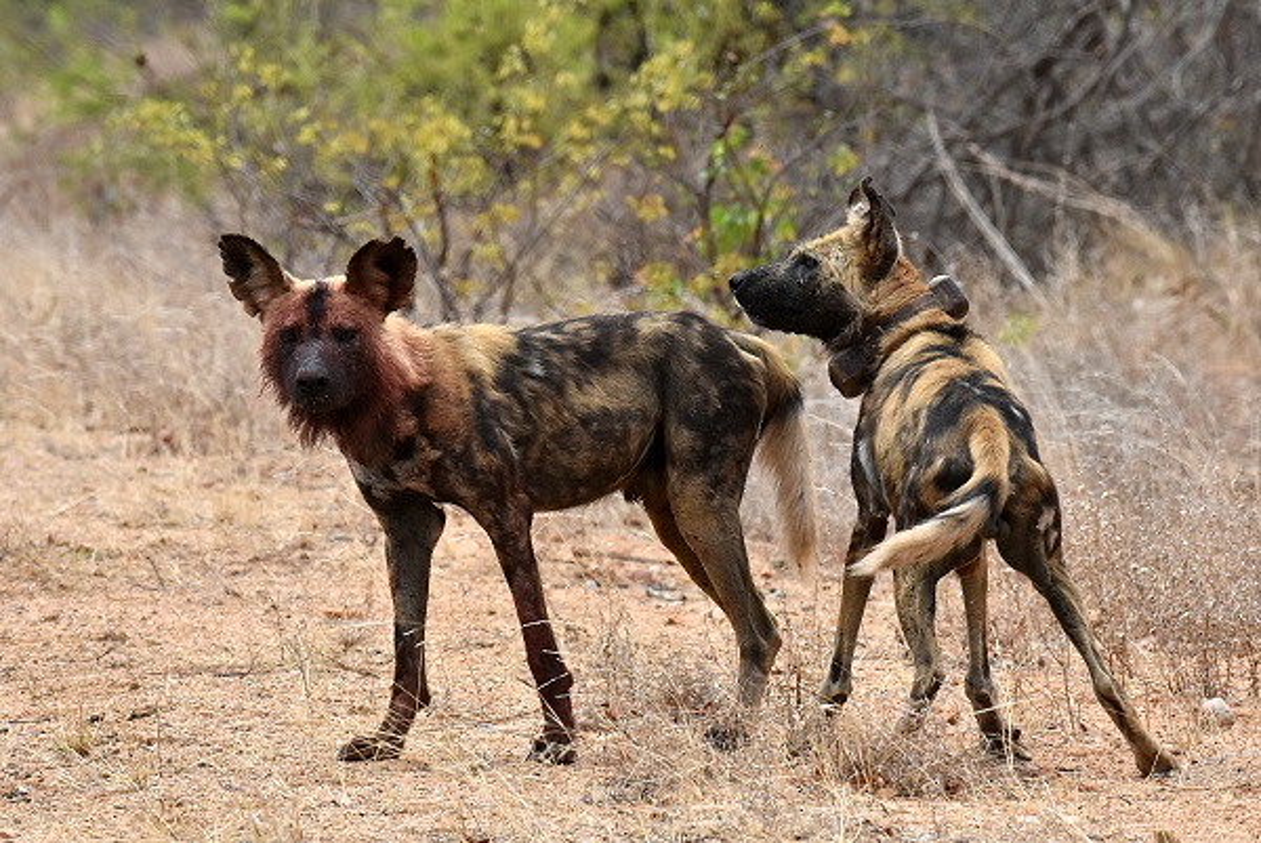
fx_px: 16825
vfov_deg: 2.9
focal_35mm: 480
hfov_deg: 4.3
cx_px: 630
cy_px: 422
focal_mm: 320
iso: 1000
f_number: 11
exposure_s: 1/2000
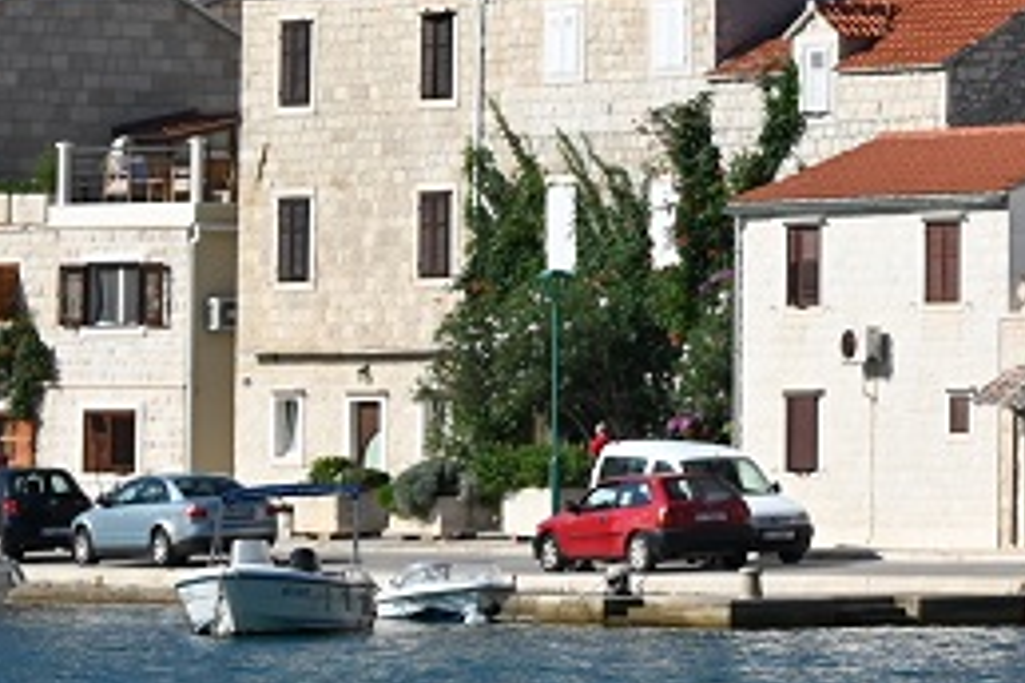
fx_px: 10050
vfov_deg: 3.8
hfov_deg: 5.7
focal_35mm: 353
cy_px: -804
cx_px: 1919
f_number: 6.3
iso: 100
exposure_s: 1/640
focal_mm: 70
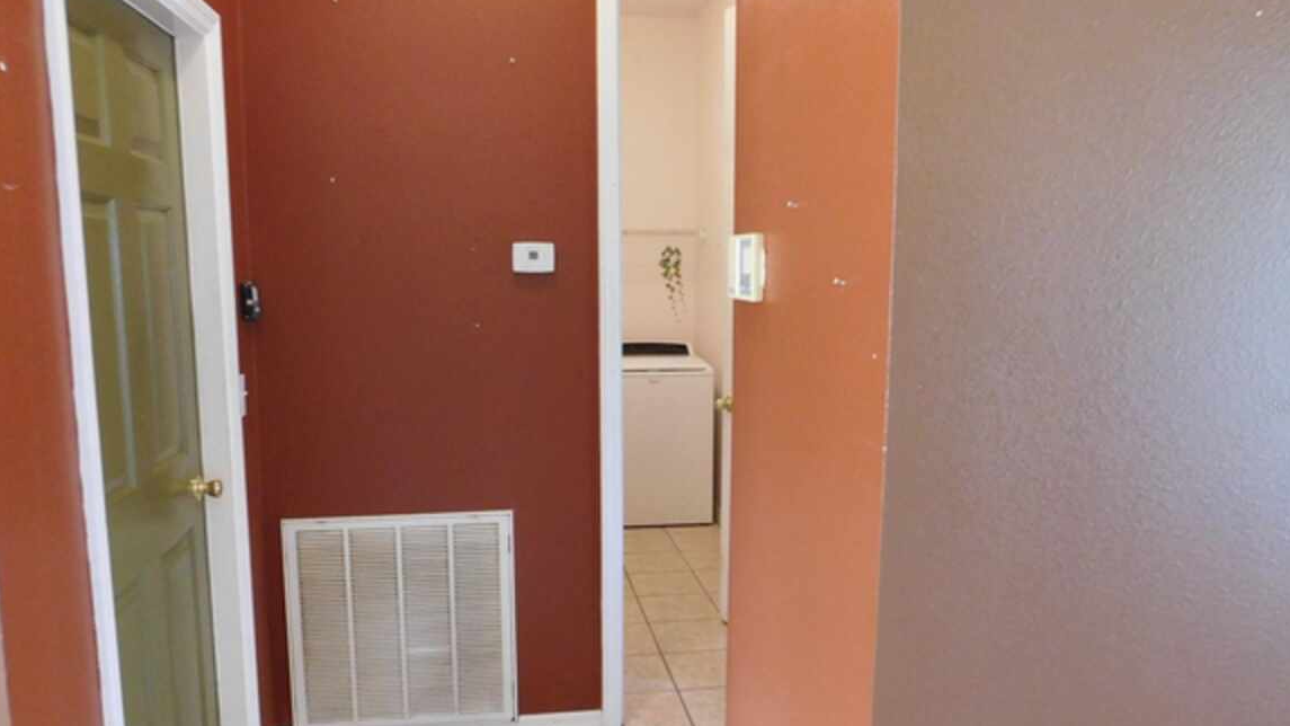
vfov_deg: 41.4
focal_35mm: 28
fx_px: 958
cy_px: 406
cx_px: 628
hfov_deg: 67.9
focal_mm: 4
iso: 400
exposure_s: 1/13
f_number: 3
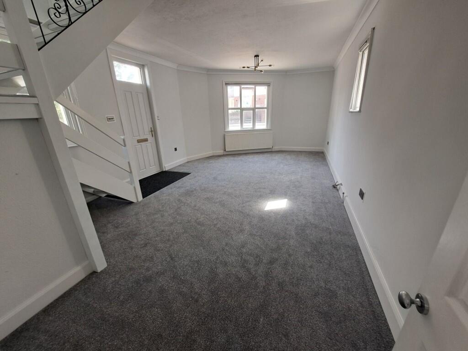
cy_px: 176
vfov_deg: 89.9
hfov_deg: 106.2
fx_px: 176
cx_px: 234
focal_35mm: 13
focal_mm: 1.74
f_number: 2.2
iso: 100
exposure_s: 1/50
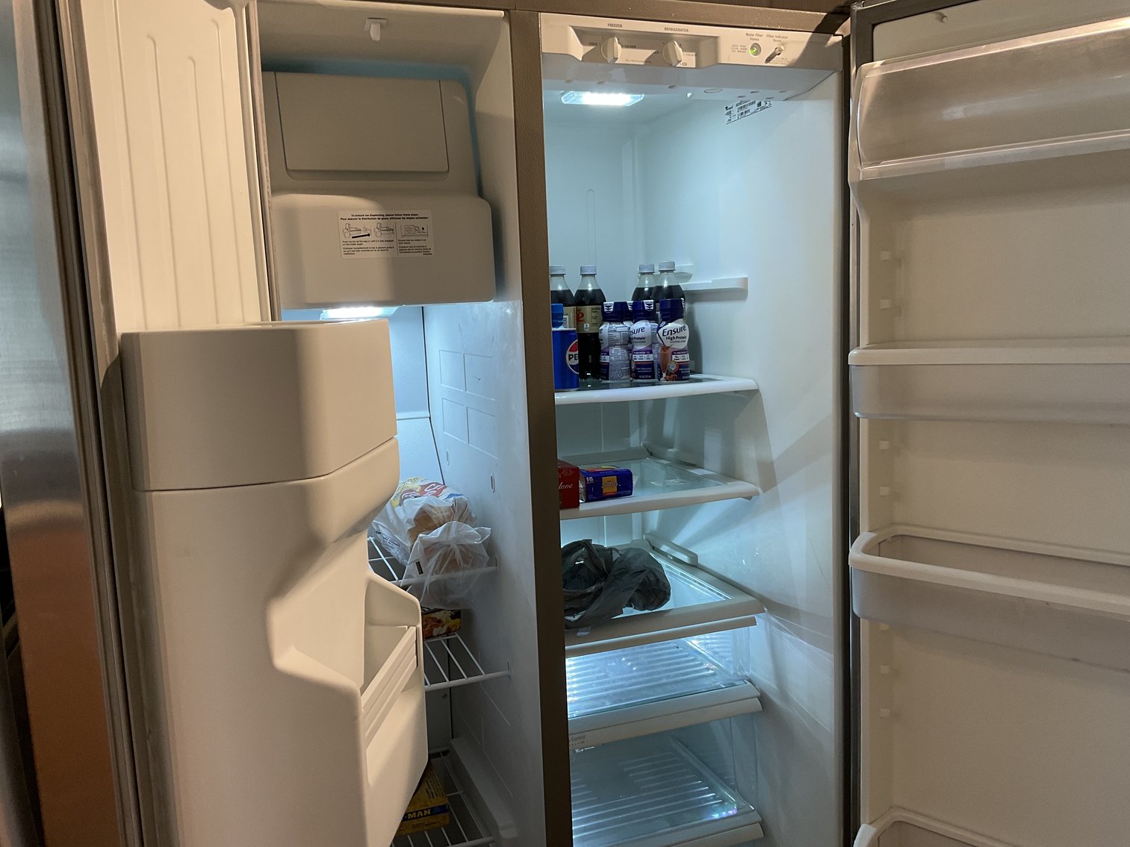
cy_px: 424
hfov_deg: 61.7
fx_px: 947
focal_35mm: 29
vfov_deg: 48.2
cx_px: 565
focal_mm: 3
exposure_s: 1/60
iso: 50
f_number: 1.8
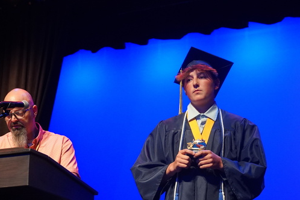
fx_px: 892
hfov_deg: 19.1
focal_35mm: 107
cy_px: 188
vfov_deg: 12.7
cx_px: 155
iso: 1250
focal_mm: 34.7
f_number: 4
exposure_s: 1/160
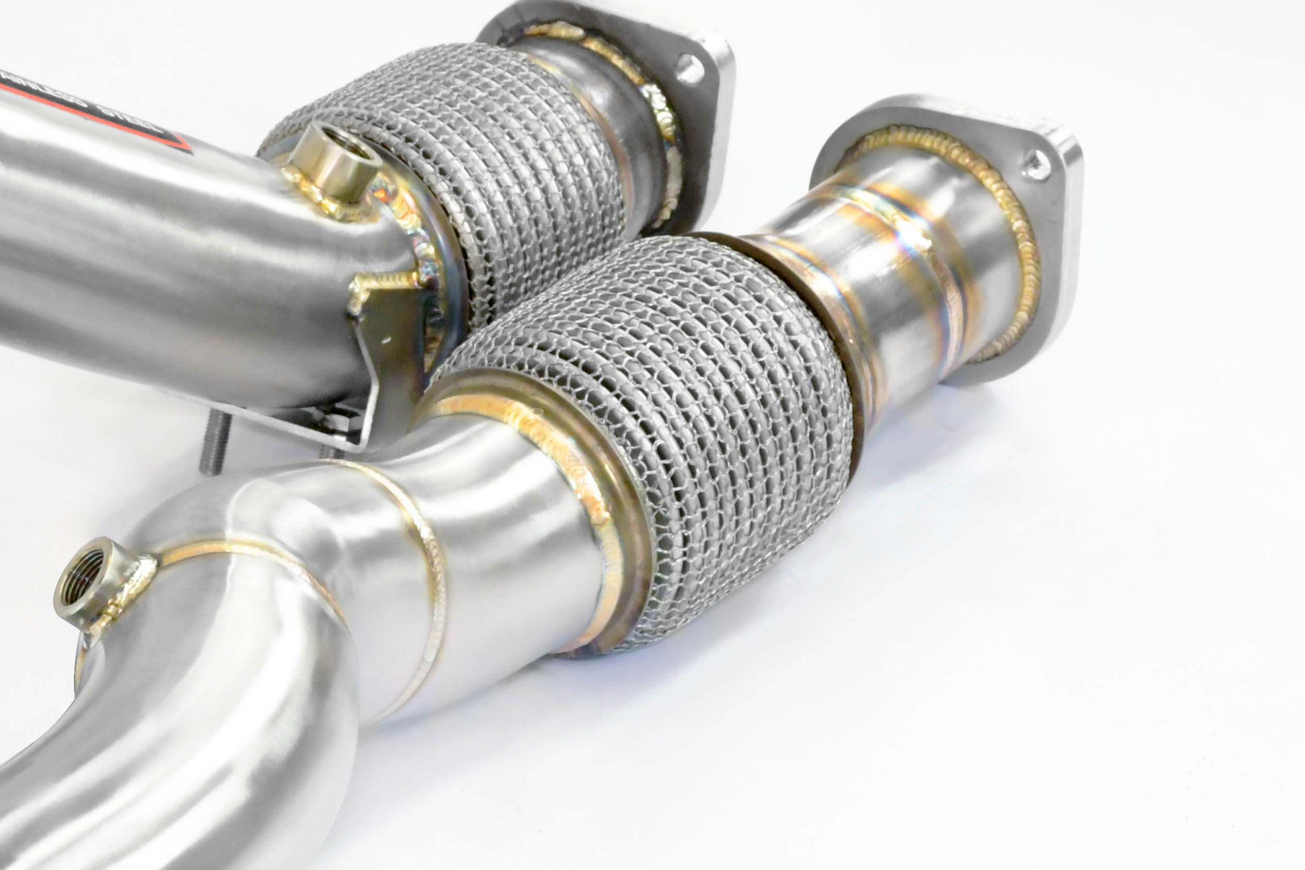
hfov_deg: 8.9
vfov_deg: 6.0
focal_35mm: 230
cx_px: 149
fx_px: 8337
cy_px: 586
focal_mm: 70
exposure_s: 1/100
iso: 2500
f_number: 13
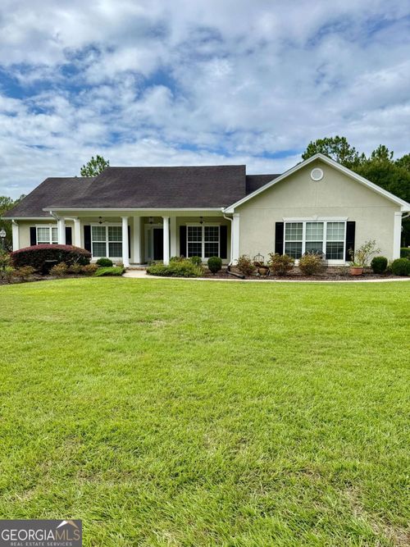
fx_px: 379
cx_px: 205
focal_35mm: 24
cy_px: 274
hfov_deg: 56.8
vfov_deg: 71.6
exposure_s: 1/5319
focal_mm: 6.76
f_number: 1.78
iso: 80
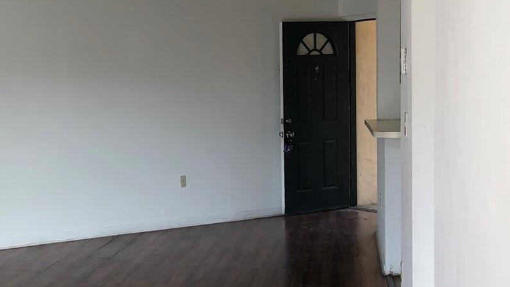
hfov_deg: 32.2
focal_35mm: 61
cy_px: 162
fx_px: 825
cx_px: 27
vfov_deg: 19.7
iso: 50
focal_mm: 4
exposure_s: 1/120
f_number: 1.8
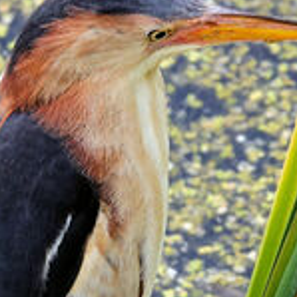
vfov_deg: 0.8
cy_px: 314
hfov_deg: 0.8
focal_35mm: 2186
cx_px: 76
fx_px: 21219
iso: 400
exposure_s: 1/250
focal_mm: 219.76
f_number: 4
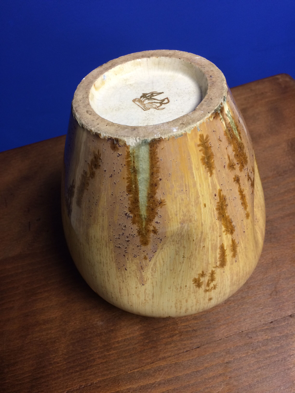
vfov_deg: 61.7
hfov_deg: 48.2
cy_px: 196
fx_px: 330
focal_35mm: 29
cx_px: 148
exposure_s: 1/33
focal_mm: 4.15
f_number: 2.2
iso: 100
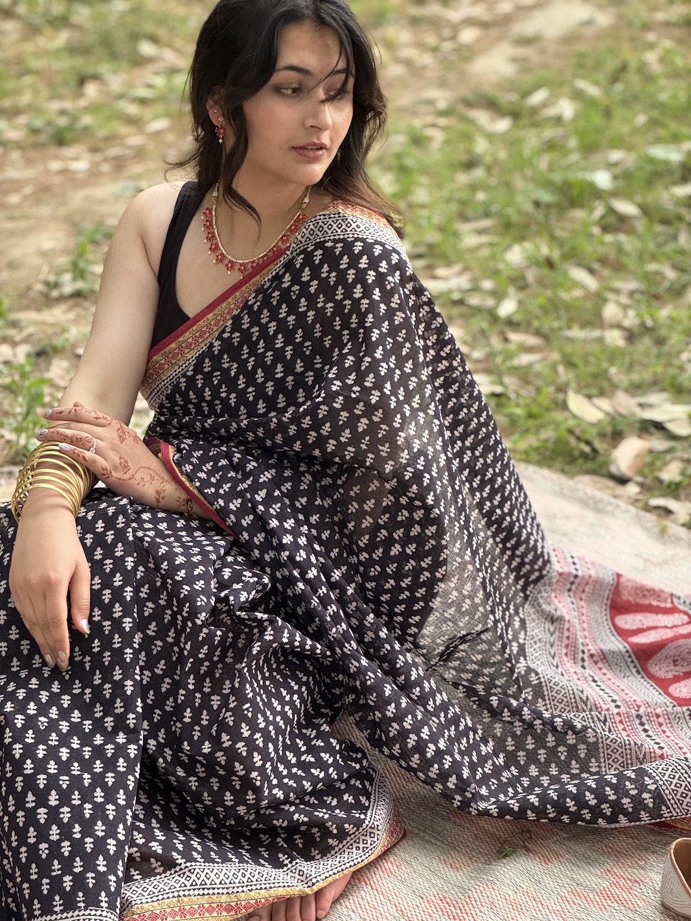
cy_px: 460
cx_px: 346
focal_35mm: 77
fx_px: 2049
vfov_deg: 25.3
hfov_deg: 19.1
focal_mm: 9
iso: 320
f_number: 2.8
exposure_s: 1/60
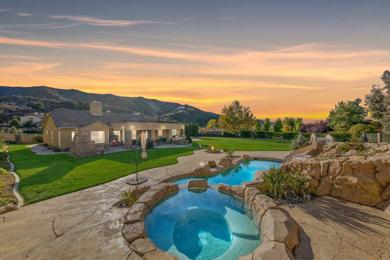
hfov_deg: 112.6
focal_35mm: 12
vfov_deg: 90.0
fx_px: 130
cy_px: 130
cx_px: 195
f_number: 5.6
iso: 100
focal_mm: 12
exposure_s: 1/40
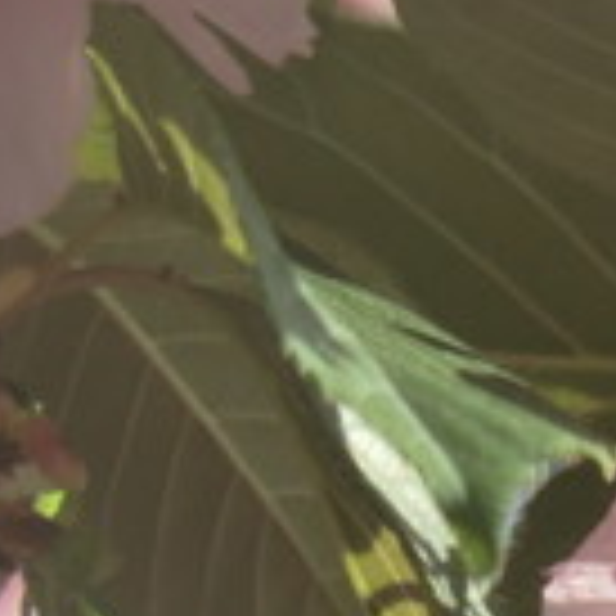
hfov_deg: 4.1
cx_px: 989
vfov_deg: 4.1
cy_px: 603
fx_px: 8496
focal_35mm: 422
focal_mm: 25.9
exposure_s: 1/250
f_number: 4.6
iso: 80
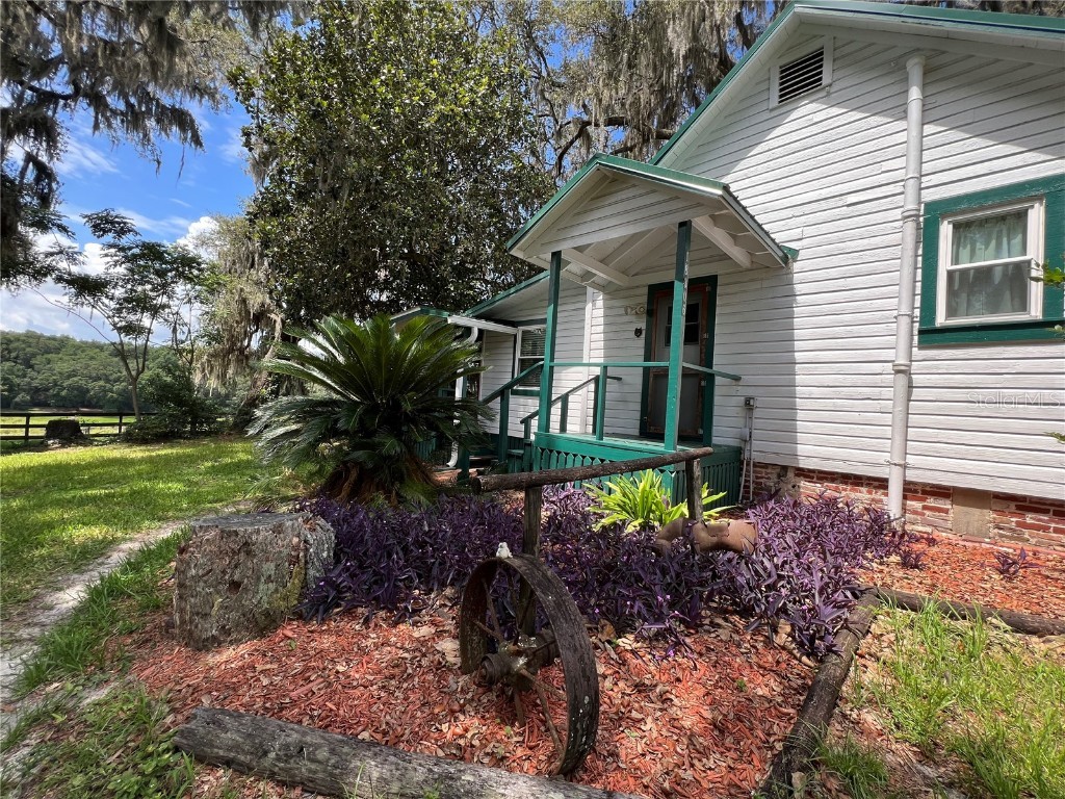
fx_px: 400
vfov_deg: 89.9
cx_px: 532
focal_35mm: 13
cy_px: 400
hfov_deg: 106.2
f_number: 1.8
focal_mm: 1.57
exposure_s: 1/508
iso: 32
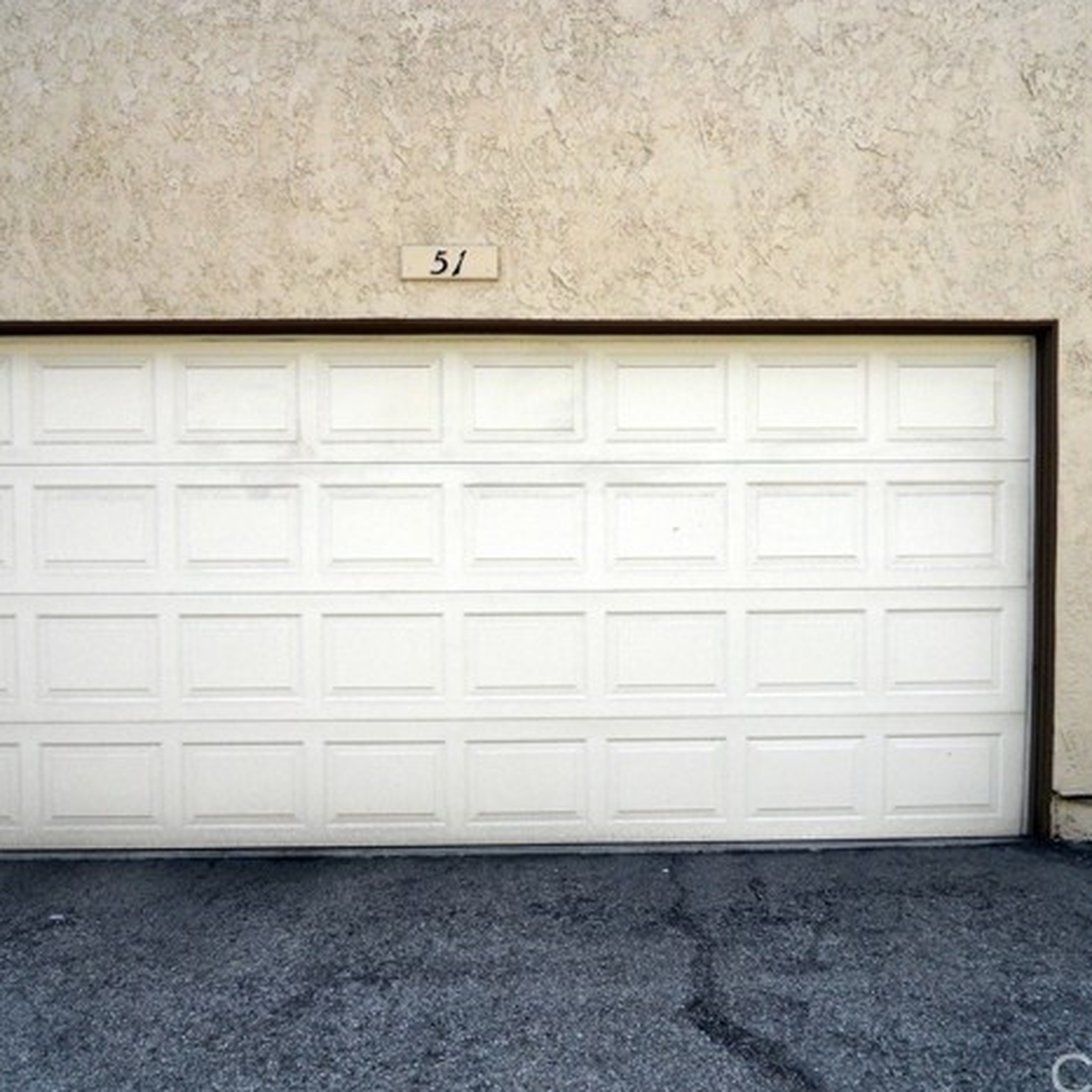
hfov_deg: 48.4
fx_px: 1213
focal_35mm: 34
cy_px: 546
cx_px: 520
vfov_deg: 48.5
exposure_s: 1/800
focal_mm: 5
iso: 80
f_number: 2.7
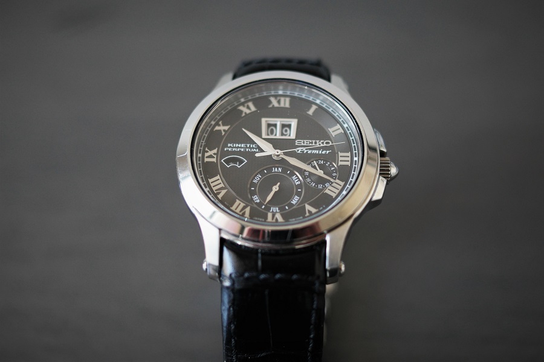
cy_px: 181
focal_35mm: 46
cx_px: 272
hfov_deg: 42.7
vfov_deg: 29.2
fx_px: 695
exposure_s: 1/50
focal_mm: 30
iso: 400
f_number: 2
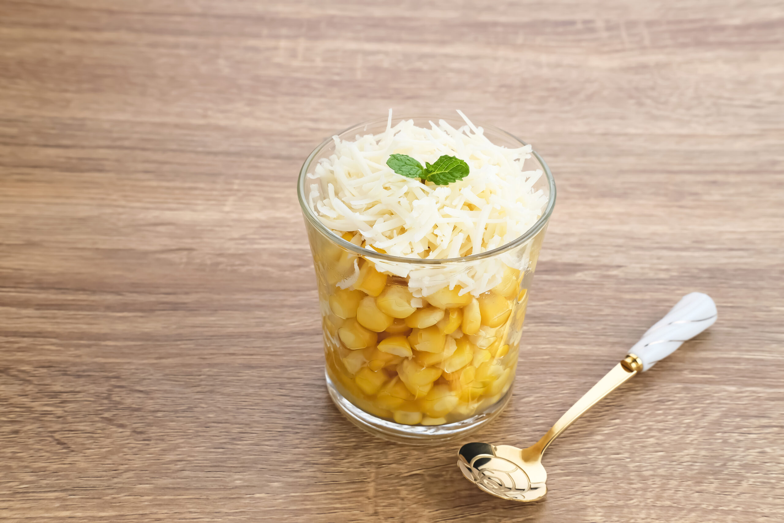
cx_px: 392
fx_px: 1154
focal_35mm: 53
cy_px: 262
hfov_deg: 37.5
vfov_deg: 25.5
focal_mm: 35
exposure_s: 1/80
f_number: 11
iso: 200
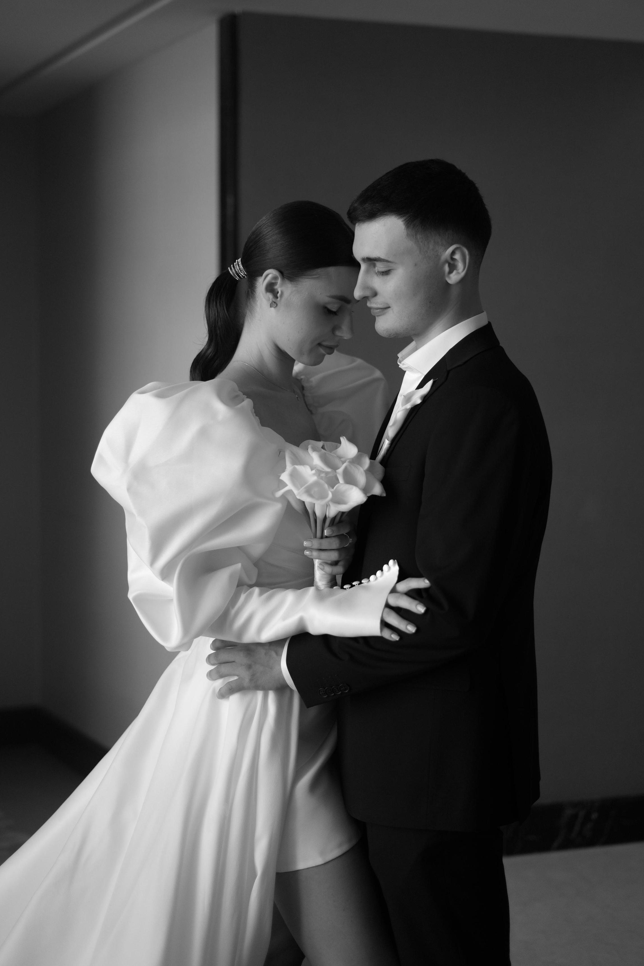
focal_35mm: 56
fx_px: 1503
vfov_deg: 35.6
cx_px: 306
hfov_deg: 24.2
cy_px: 427
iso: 640
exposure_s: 1/1000
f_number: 1.8
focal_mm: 50
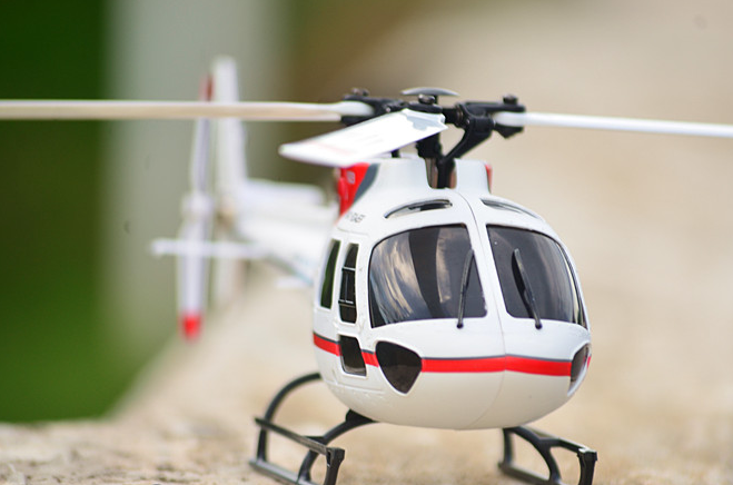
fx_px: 7394
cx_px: 407
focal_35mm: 364
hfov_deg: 5.7
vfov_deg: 3.8
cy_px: 283
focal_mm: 200
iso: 160
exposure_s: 1/160
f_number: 5.6
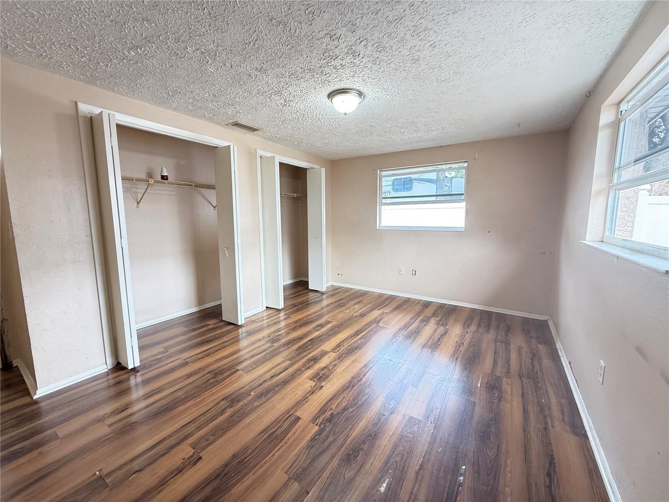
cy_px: 251
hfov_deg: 102.1
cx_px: 334
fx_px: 271
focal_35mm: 14
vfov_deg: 85.7
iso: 500
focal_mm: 2.22
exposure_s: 1/60
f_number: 2.2
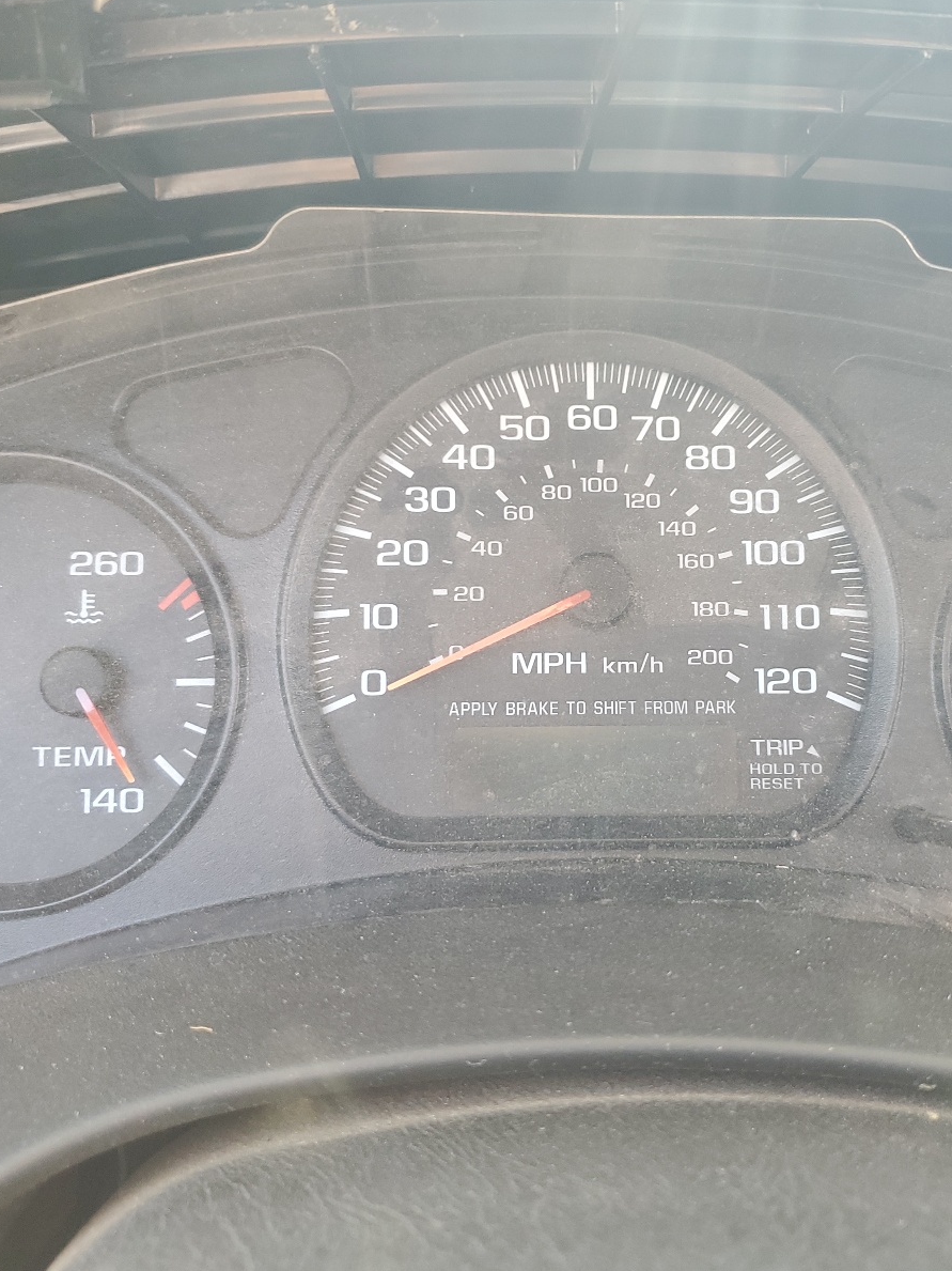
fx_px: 1284
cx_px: 602
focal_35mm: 35
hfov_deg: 40.4
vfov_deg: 52.6
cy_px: 632
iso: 57
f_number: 1.5
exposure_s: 1/60.2
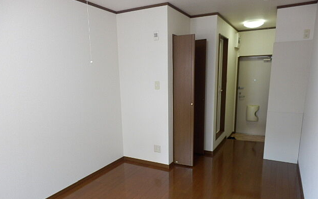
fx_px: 225
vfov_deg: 47.3
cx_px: 156
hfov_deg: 70.4
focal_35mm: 26
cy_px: 120
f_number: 3
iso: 160
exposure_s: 1/30
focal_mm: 4.2
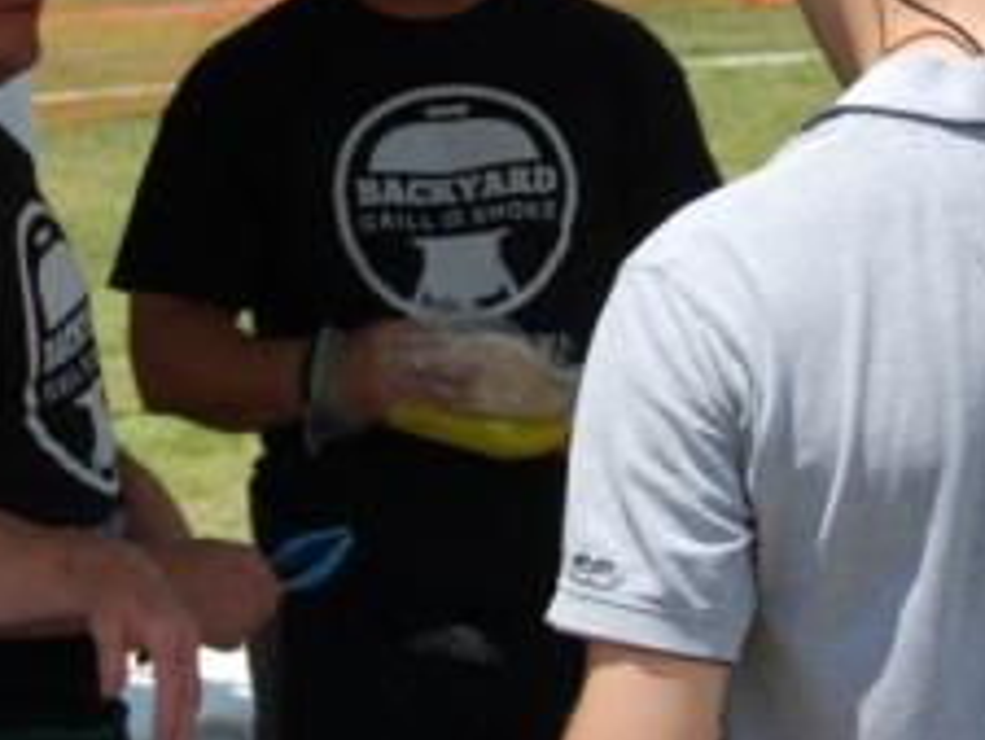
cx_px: 311
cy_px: 105
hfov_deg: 12.5
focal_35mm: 158
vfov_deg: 9.4
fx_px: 4497
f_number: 9
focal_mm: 55
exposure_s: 1/320
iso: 200
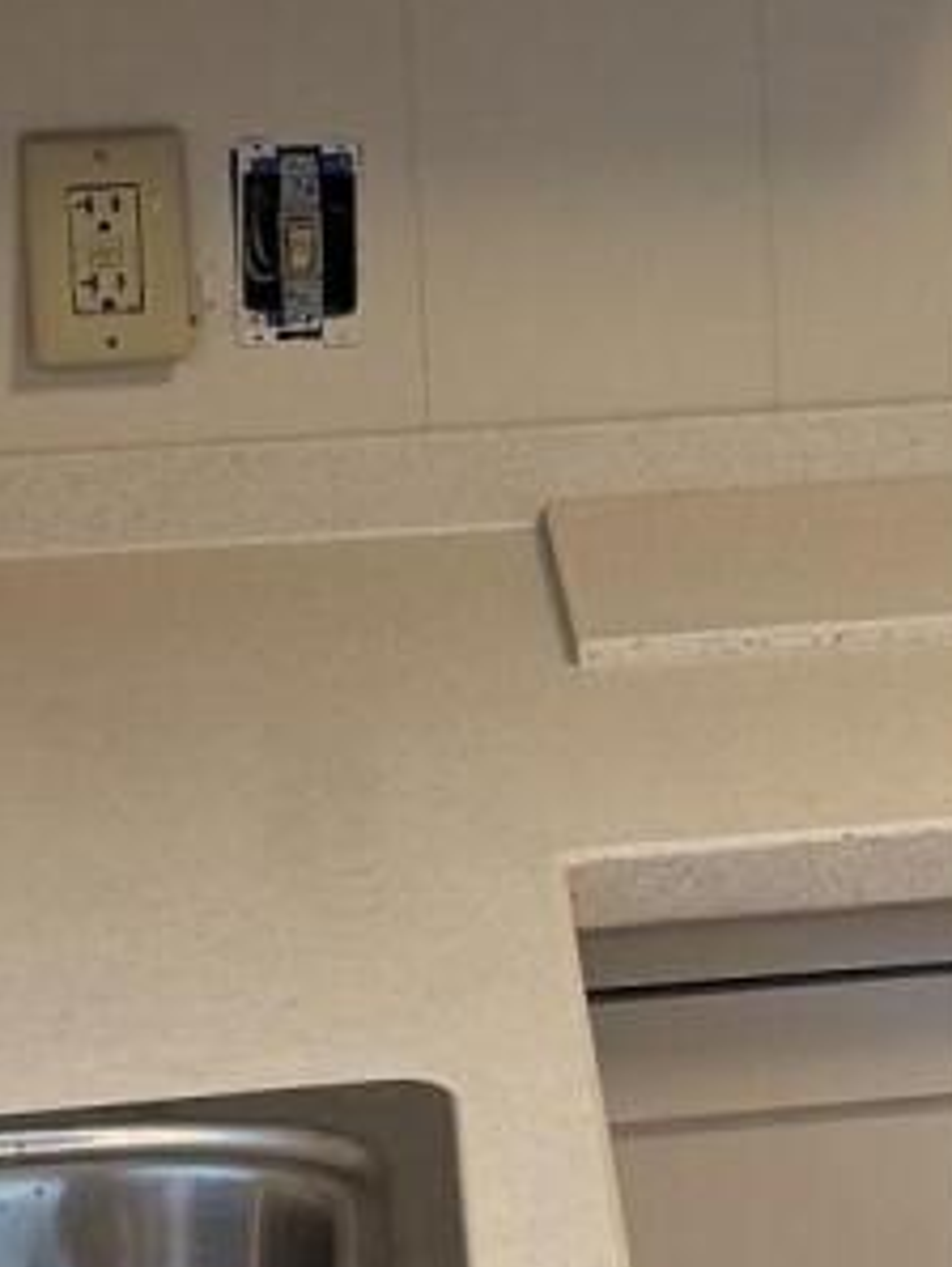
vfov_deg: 12.2
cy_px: 213
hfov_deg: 8.5
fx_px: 5895
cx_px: 2227
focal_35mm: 161
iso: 200
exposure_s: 1/60
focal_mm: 6.76
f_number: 1.78
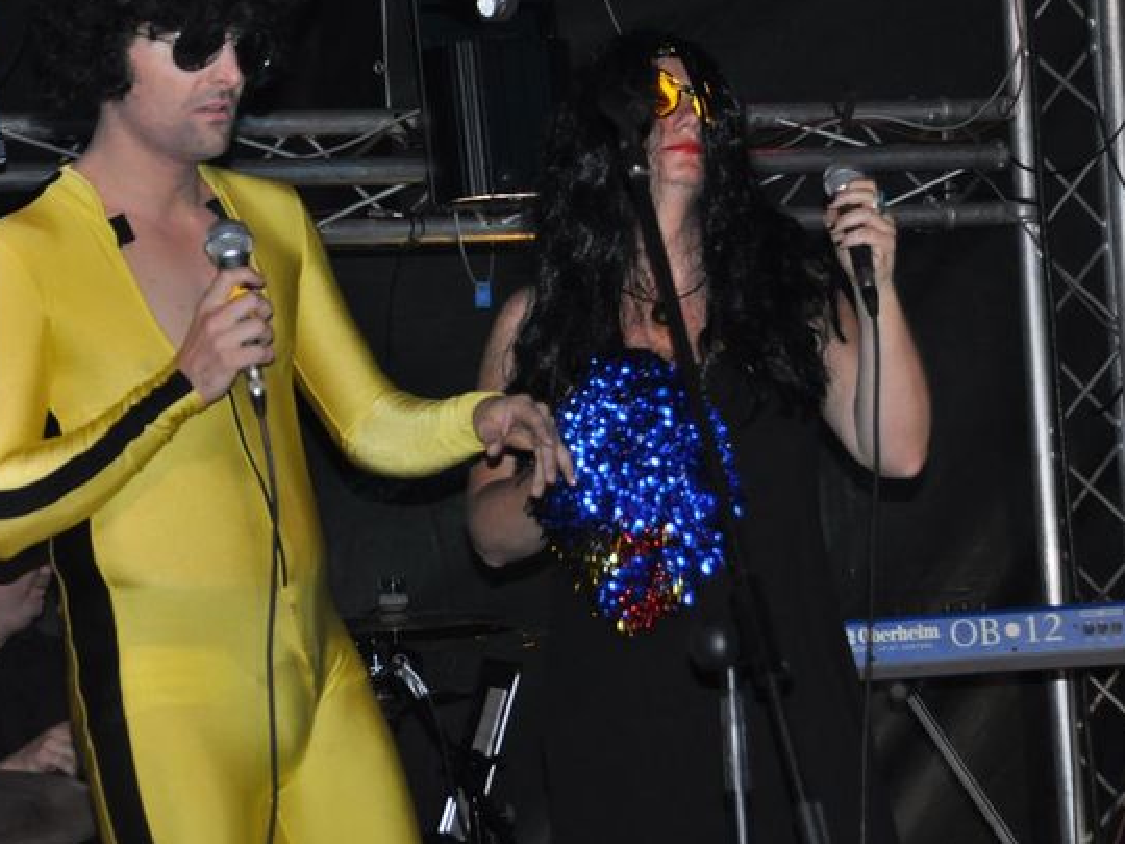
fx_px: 4160
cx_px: 373
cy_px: 305
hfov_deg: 15.4
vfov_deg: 11.6
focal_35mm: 128
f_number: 5
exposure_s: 1/60
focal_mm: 60
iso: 800
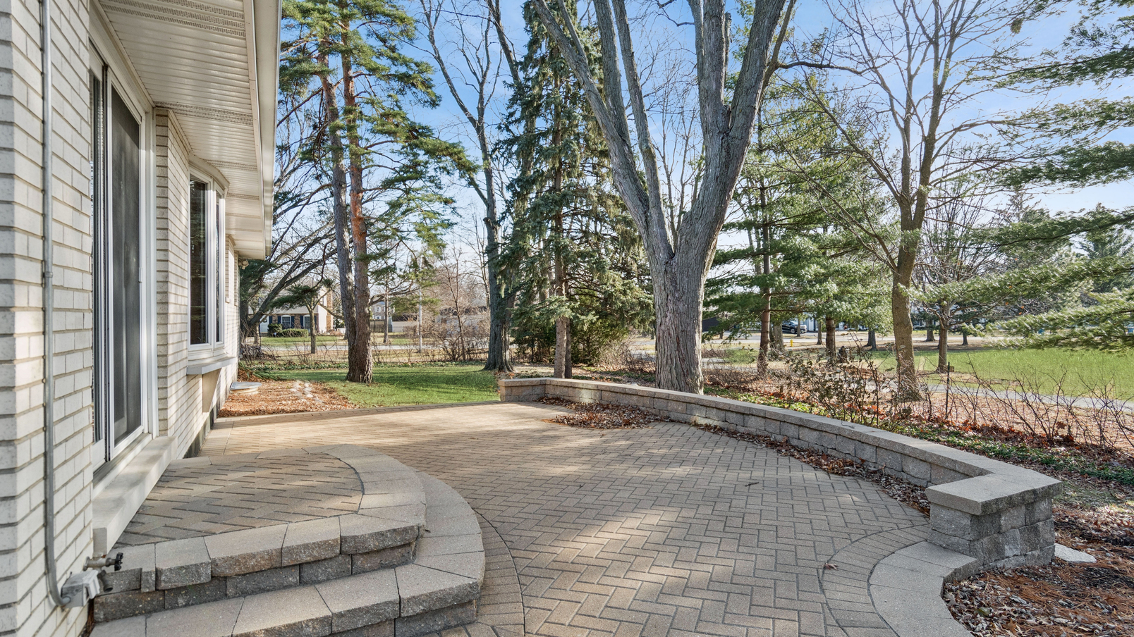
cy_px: 345
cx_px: 565
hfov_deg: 89.6
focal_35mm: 19
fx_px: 571
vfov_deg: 58.2
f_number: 8
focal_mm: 12
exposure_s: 1/125
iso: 320
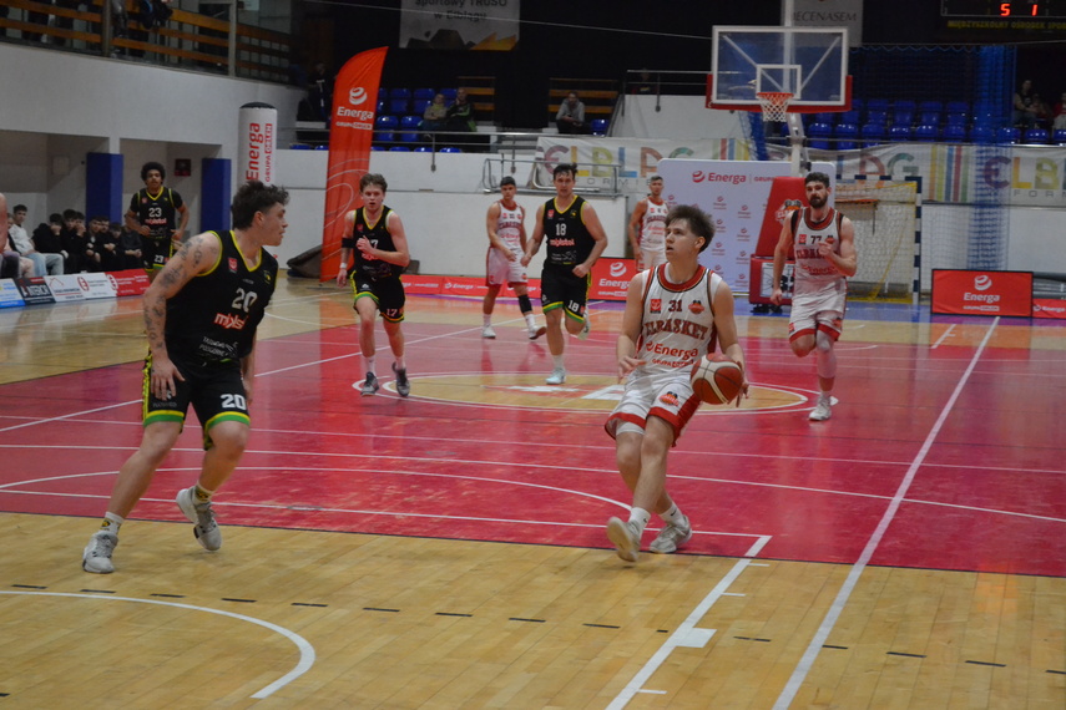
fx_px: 2443
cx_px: 533
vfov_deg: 16.6
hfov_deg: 24.6
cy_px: 355
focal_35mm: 82
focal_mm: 55
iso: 3200
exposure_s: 1/200
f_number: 5.6
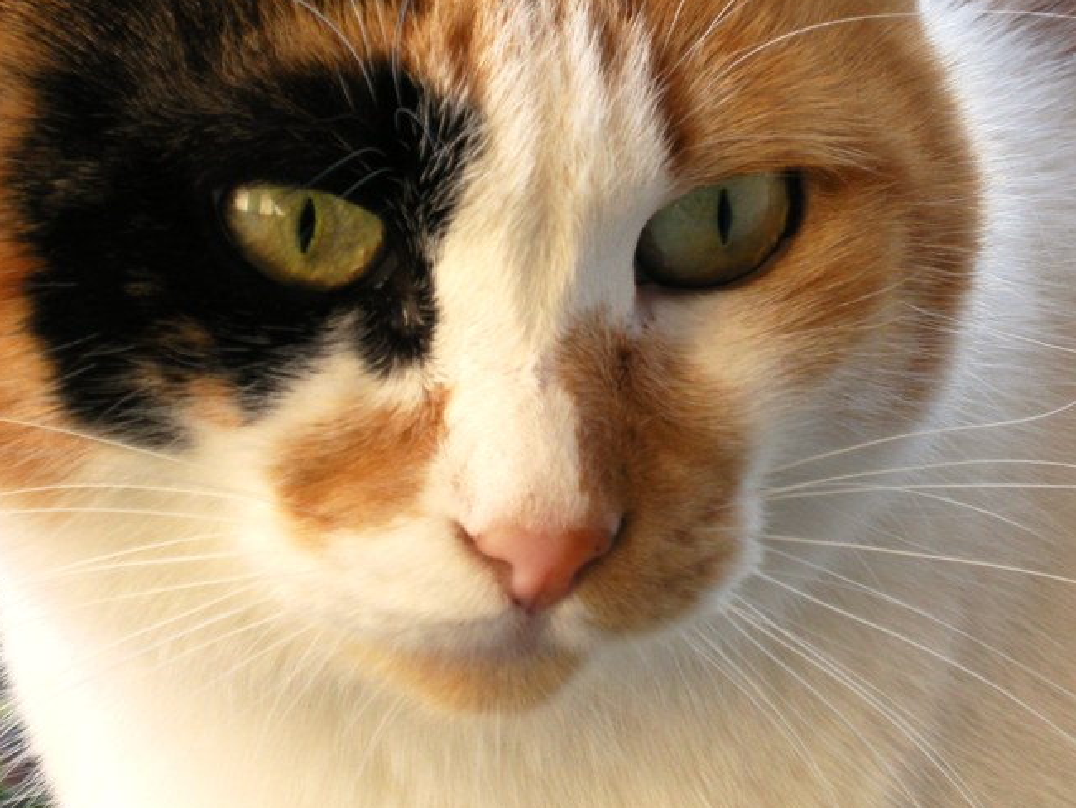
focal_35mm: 227
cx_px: 561
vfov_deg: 6.5
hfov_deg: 8.7
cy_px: 144
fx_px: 7059
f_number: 5.3
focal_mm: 26.3
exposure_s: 1/59.7
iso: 78
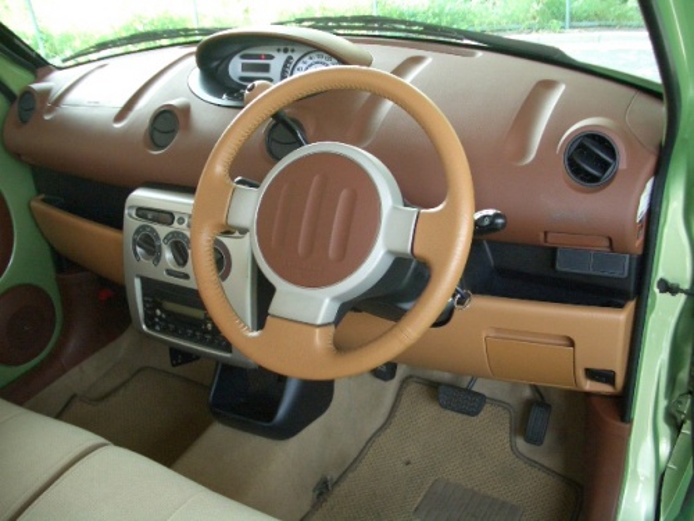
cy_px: 260
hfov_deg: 52.6
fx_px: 702
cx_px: 347
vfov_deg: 40.7
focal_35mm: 35
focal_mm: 5.8
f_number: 2.6
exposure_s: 1/125
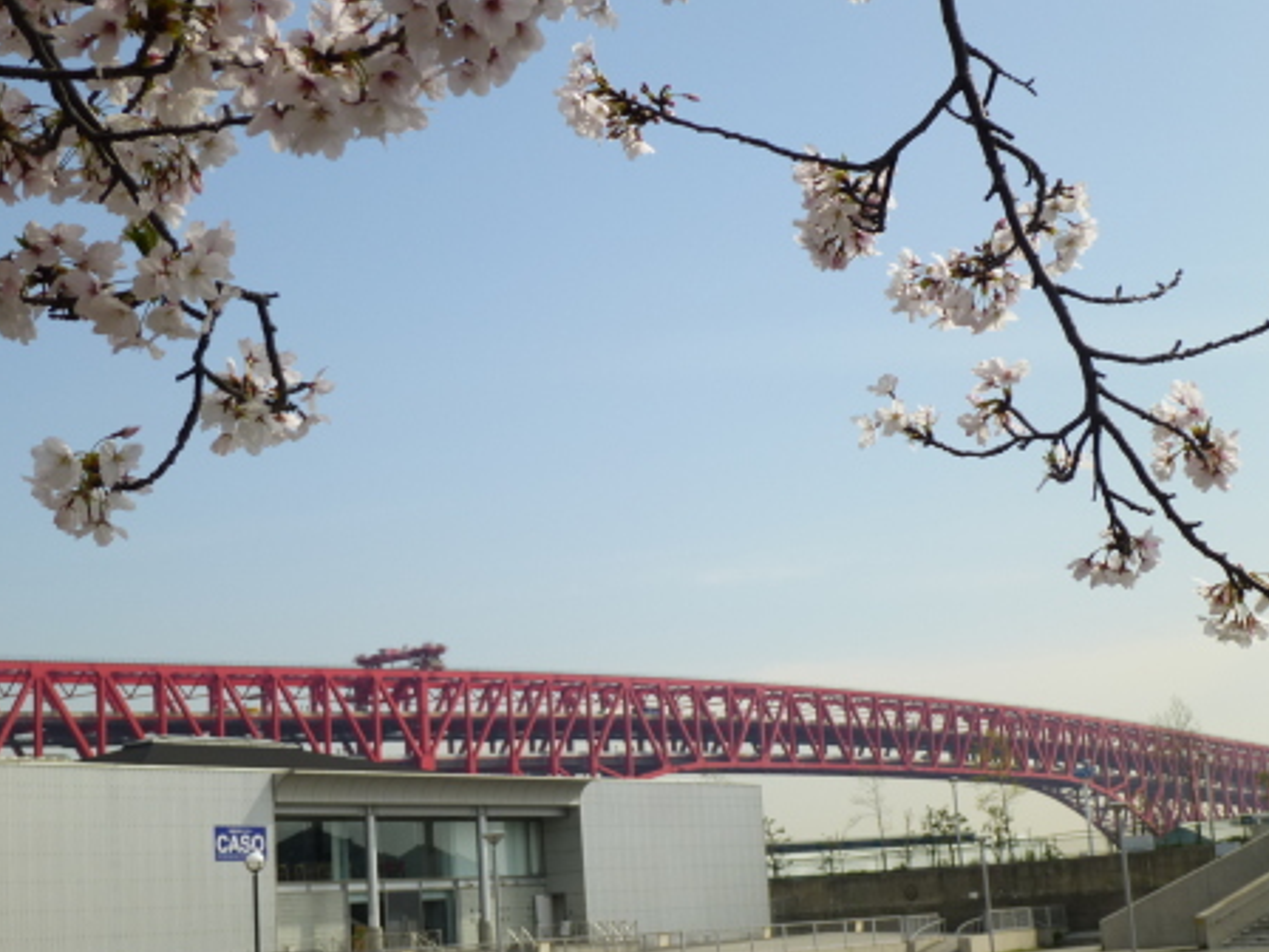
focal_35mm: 58
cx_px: 626
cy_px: 458
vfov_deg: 25.2
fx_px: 2126
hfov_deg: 33.2
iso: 100
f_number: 4.1
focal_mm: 9.2
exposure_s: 1/1000
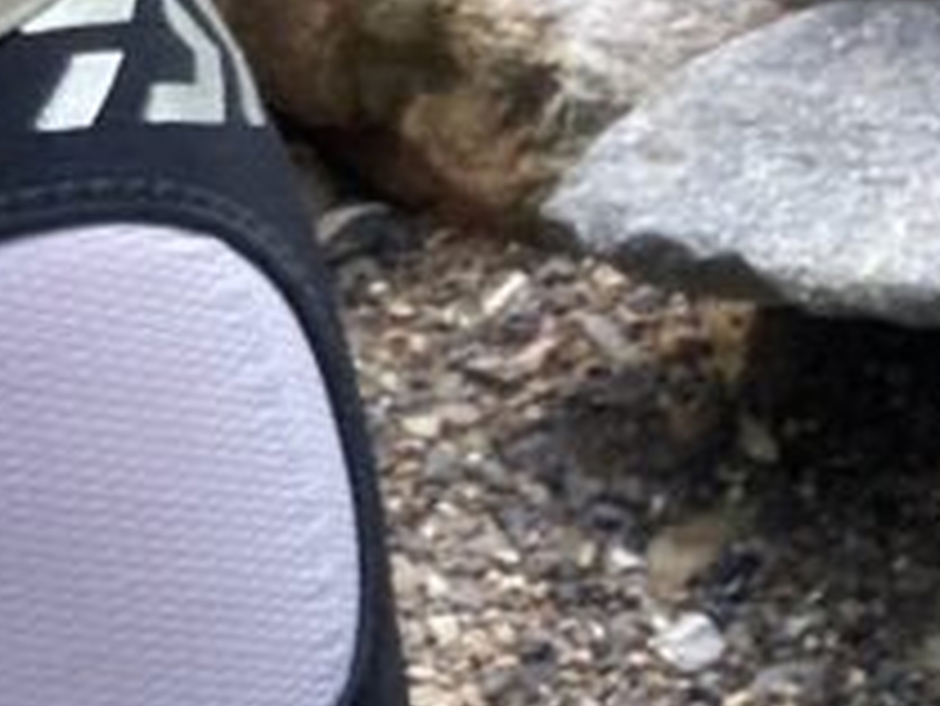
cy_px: -119
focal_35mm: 157
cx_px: -792
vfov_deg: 9.3
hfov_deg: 11.6
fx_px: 4266
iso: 100
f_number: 2.2
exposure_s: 1/60
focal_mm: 2.87
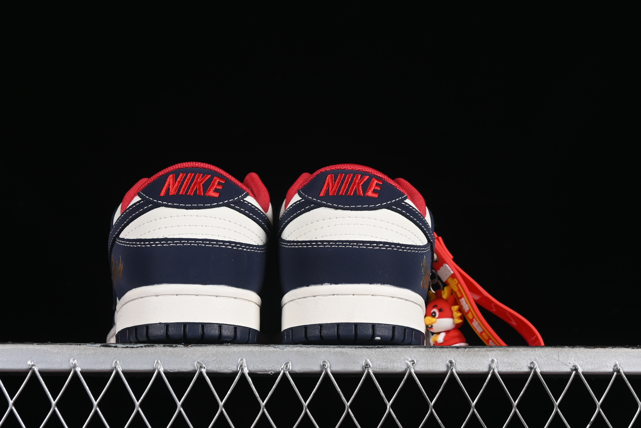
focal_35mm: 85
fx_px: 1514
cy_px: 197
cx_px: 290
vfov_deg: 16.1
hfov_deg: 23.9
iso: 160
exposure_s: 1/60
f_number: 7.1
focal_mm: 50
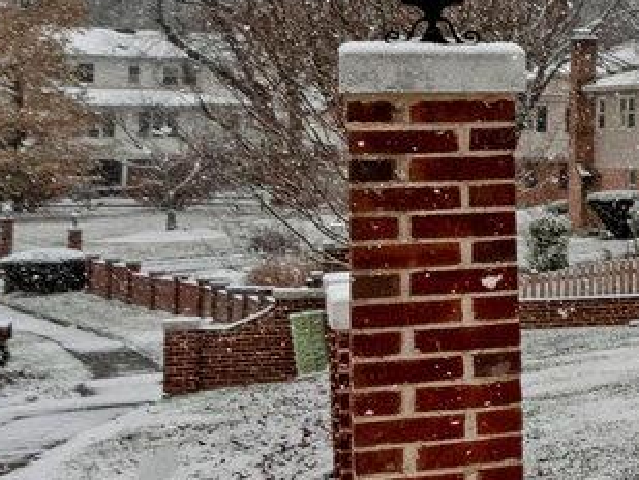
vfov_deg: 14.3
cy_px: 7
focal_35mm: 102
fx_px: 1884
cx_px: 1994
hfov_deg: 10.9
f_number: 7.1
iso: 1250
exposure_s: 1/640
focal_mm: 16
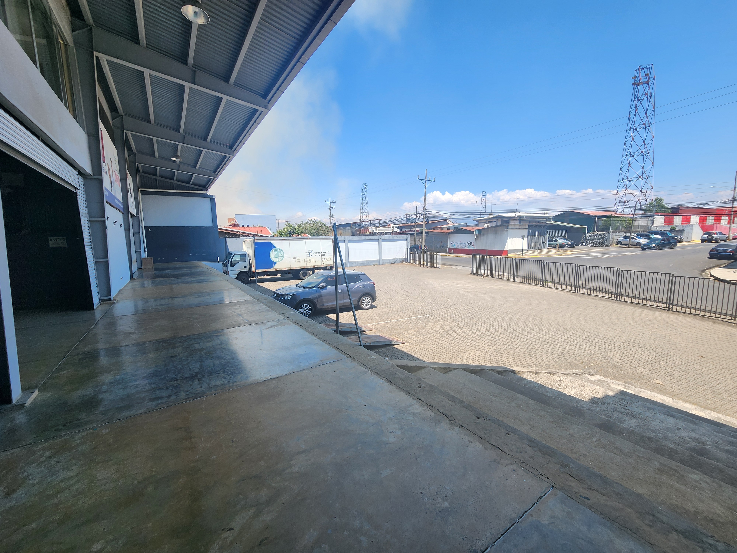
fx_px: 277
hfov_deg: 106.2
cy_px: 276
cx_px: 368
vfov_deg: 89.9
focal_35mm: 13
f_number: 2.2
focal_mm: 2.2
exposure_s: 1/1000
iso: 50
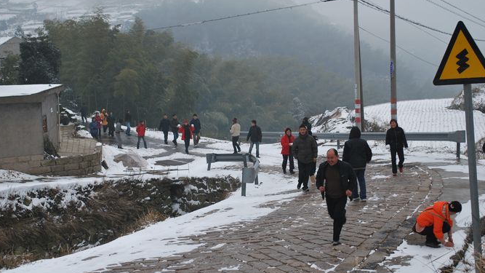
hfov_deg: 31.9
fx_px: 849
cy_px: 149
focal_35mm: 66
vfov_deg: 18.2
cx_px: 233
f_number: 5.6
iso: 100
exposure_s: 1/125
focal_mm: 40
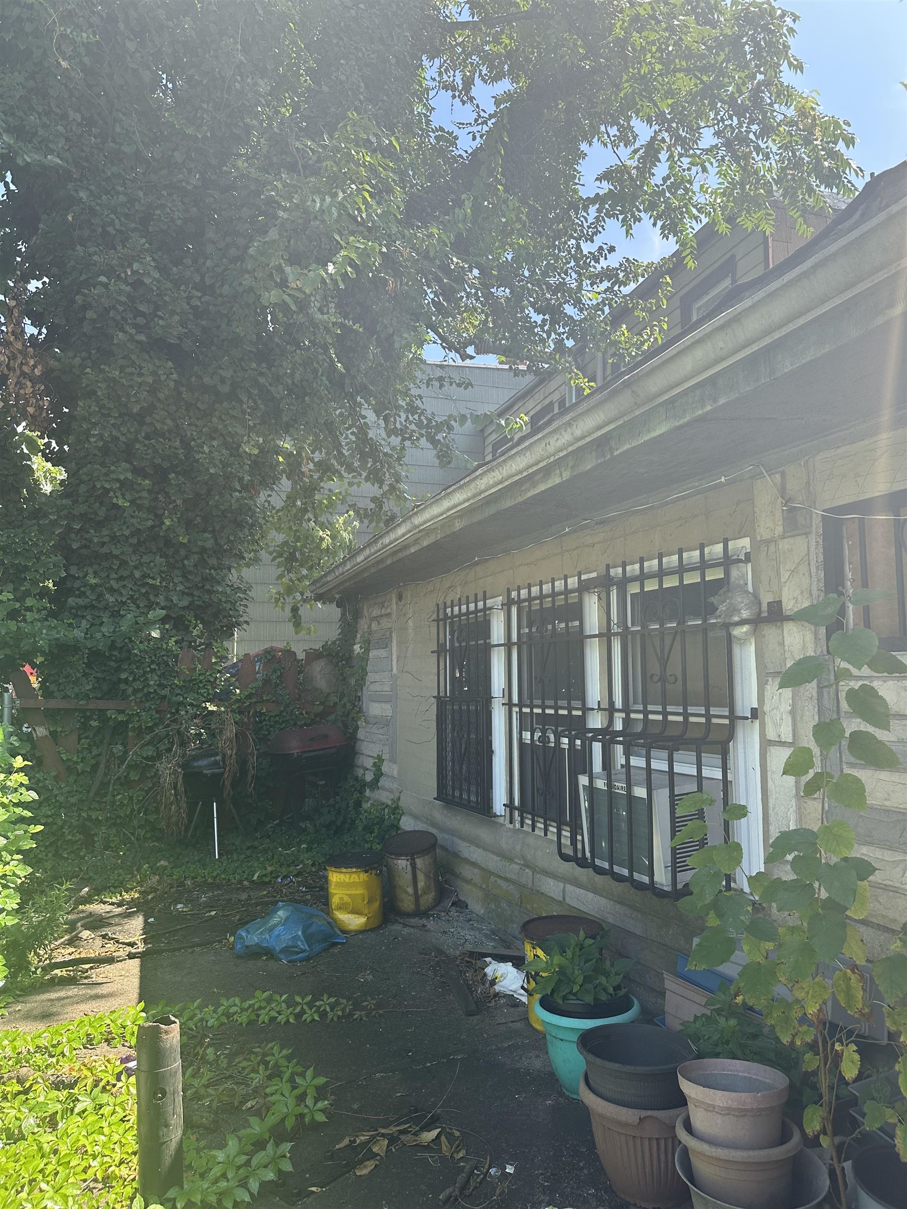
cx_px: 454
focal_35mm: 24
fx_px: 838
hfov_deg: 56.8
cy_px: 604
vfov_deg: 71.6
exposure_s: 1/843
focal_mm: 6.86
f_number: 1.78
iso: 80
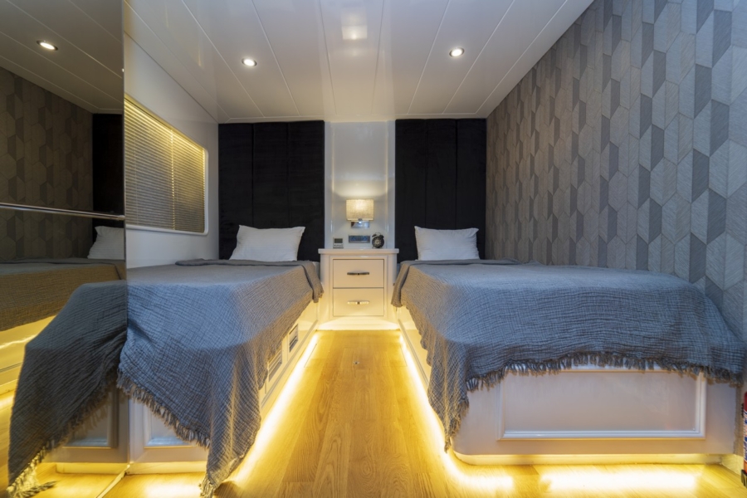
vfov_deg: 81.2
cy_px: 249
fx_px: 290
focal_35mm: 14
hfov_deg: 104.3
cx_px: 374
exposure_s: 1/4
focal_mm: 14
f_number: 6.3
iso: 100
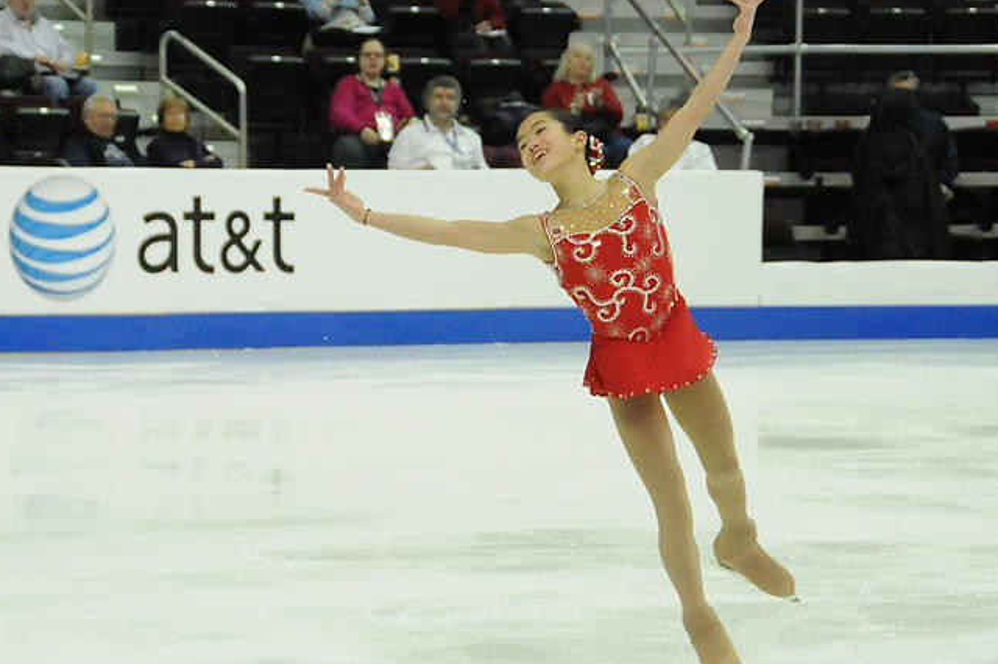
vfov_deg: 9.1
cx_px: 608
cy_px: 373
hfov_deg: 13.7
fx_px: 4156
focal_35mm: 150
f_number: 5.6
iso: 3200
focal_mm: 80
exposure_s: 1/1000
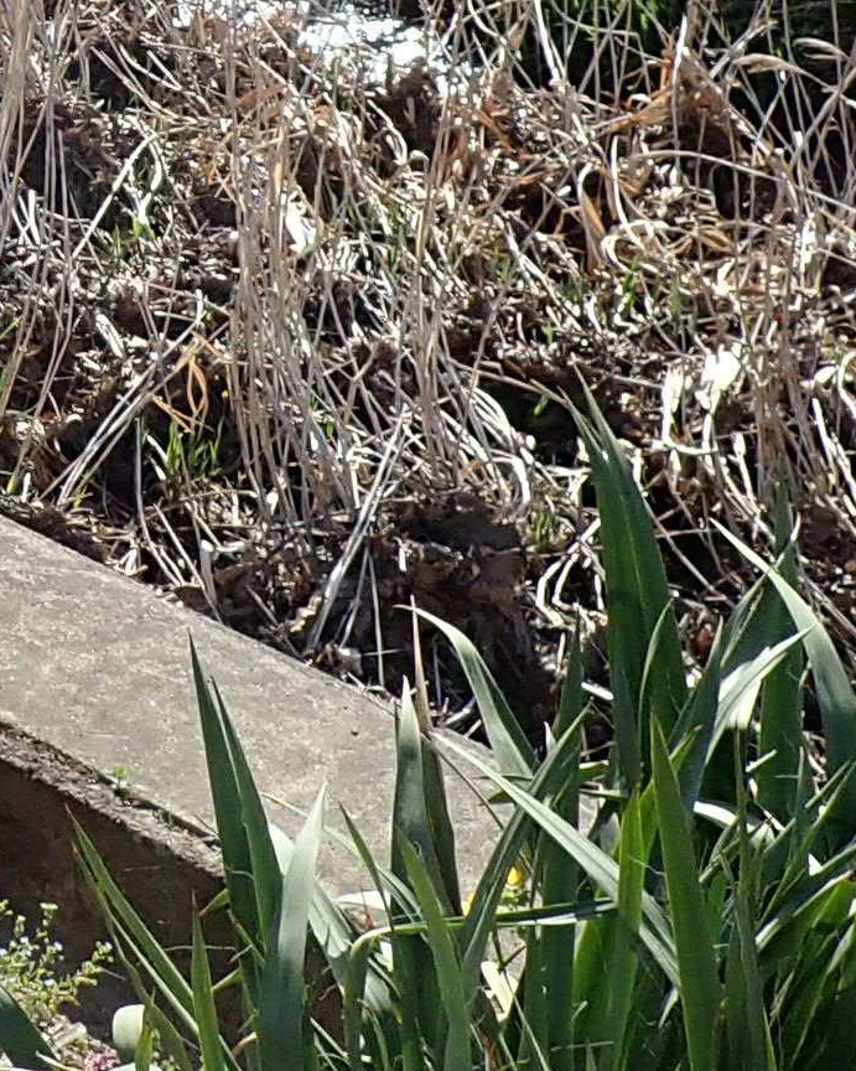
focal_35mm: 113
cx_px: -489
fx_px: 3579
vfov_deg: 16.5
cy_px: -87
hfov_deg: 12.8
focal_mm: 4.5
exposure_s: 1/800
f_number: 2.8
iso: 100
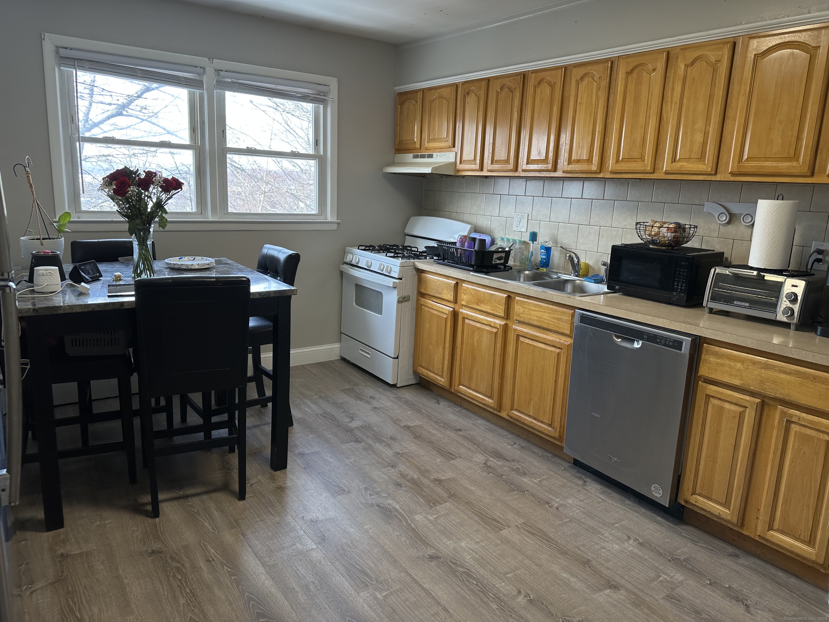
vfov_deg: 56.8
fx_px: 575
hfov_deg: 71.6
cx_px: 414
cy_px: 311
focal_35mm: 24
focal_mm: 6.86
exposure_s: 1/120
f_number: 1.78
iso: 64
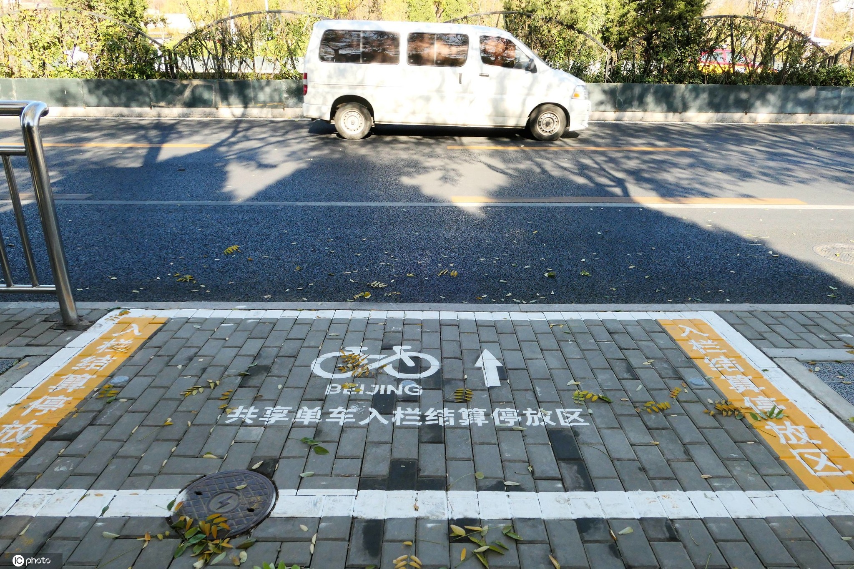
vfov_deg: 53.1
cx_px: 427
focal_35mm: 24
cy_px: 284
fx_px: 569
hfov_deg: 73.7
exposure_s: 1/800
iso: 800
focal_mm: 8.8
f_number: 5
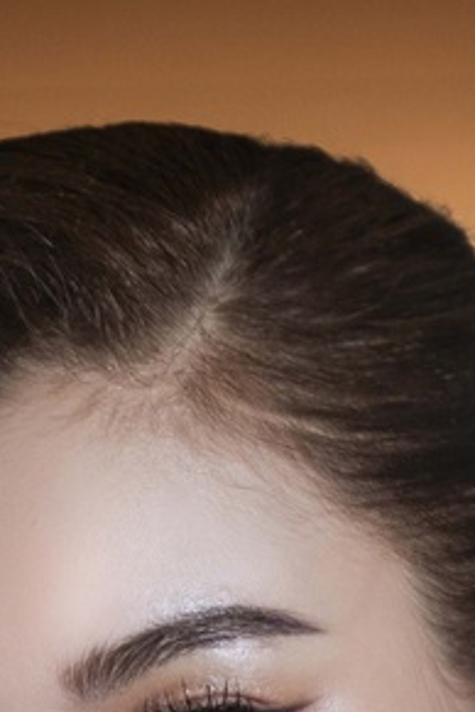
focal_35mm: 648
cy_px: 1313
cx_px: 56
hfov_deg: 2.1
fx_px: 12824
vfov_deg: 3.2
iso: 500
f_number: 5.6
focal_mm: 172
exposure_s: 1/100
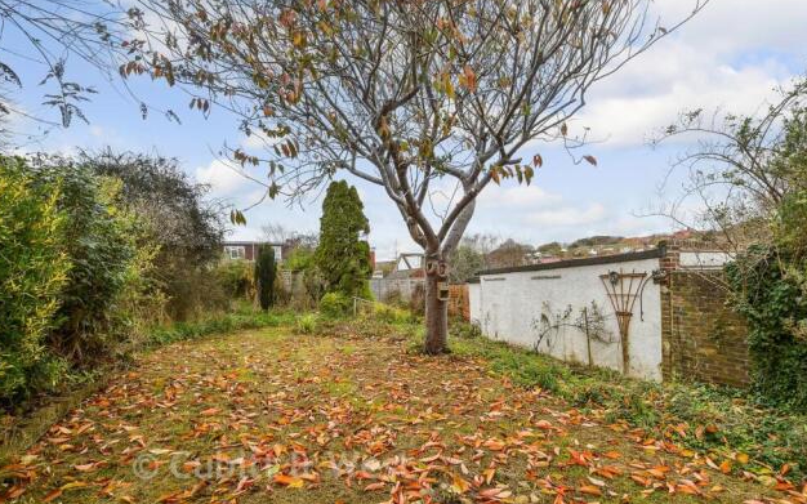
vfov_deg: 71.1
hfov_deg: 97.8
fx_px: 352
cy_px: 273
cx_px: 407
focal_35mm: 16
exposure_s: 1/80
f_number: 8
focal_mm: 10
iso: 160
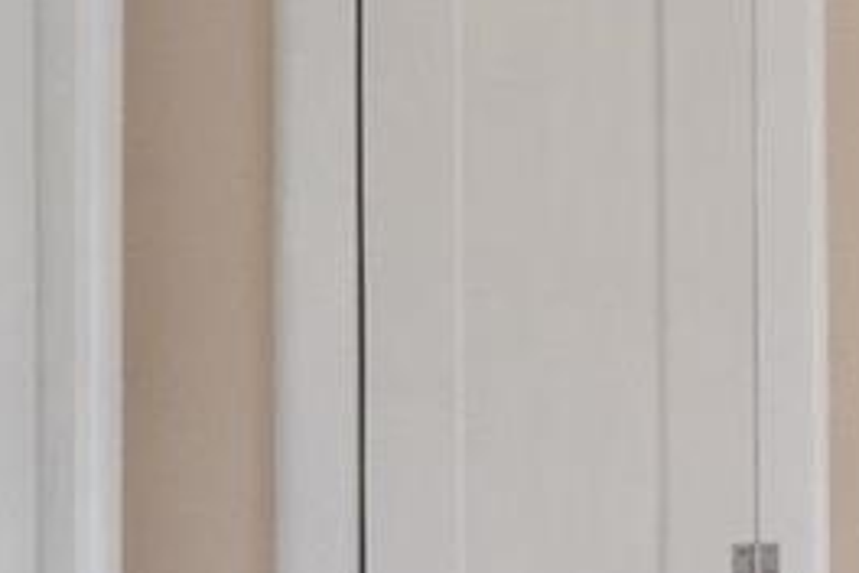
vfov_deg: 14.1
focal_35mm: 97
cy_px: 378
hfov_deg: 11.8
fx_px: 2314
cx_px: 2522
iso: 400
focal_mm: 8
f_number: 8
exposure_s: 1/2
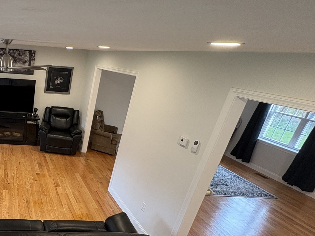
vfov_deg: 50.6
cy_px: 153
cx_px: 18
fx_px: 246
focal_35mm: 27
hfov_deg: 54.6
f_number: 2.2
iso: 250
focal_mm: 2.22
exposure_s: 1/60
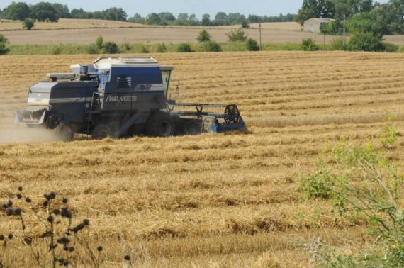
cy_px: 161
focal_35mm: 129
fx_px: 1445
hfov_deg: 15.9
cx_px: 179
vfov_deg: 10.6
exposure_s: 1/400
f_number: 14
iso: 800
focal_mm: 70
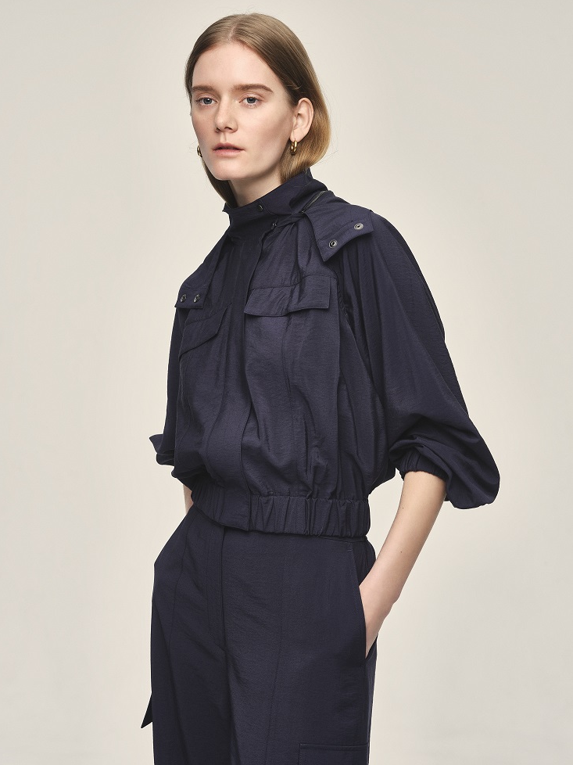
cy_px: 381
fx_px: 1965
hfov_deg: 16.6
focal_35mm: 89
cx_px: 283
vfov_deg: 22.0
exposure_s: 1/125
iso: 100
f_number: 11
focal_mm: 110
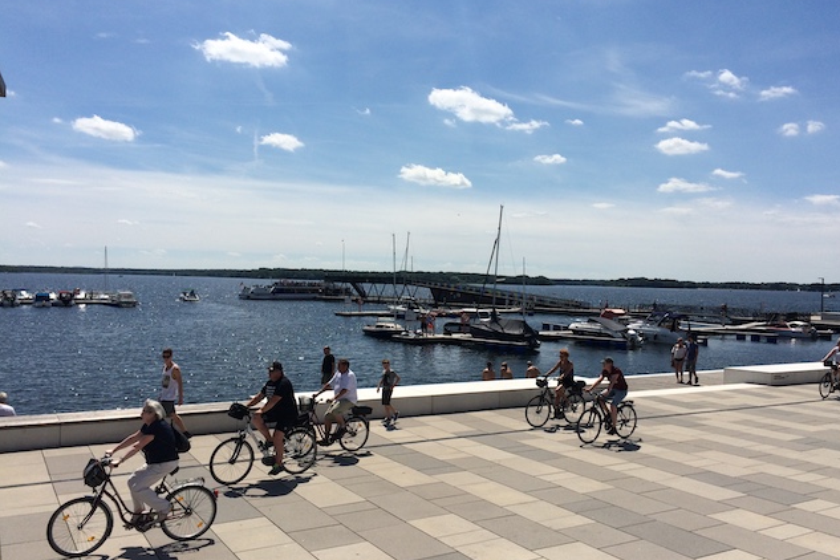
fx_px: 723
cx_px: 429
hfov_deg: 60.3
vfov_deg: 42.3
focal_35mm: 31
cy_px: 288
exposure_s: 1/5128
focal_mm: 4.15
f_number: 2.2
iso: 32
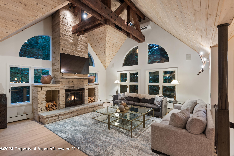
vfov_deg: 70.5
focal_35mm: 17
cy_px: 78
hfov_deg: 93.3
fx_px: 111
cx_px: 117
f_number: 7.1
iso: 500
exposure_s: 1.3
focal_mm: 17
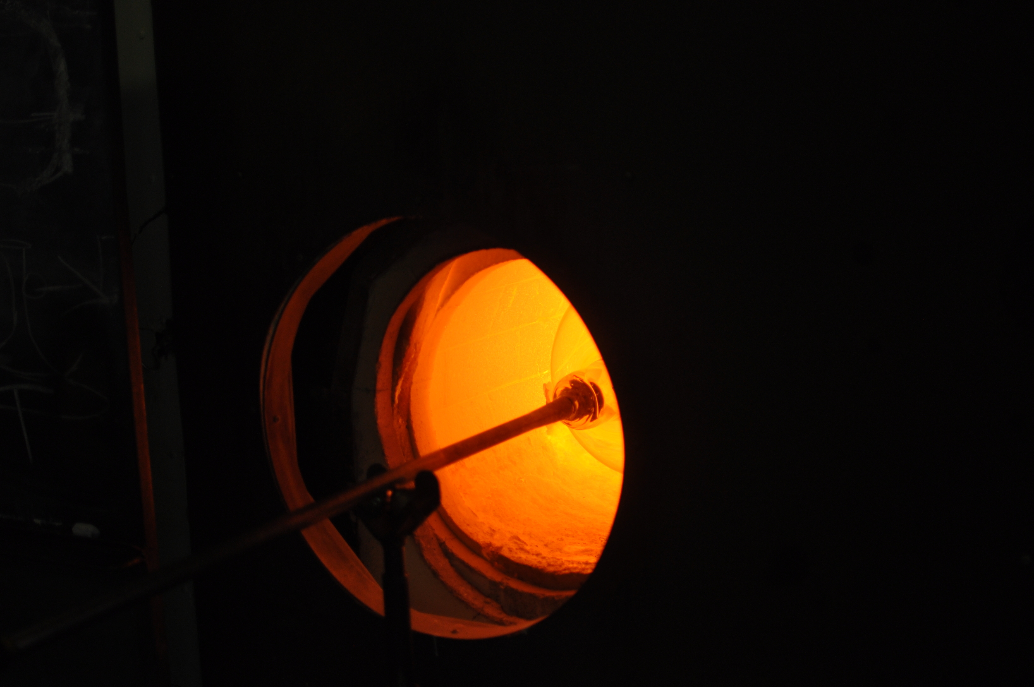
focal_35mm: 52
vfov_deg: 25.7
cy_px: 344
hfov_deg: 37.9
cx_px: 517
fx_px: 1506
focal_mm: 35
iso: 400
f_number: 1.8
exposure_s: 1/3200
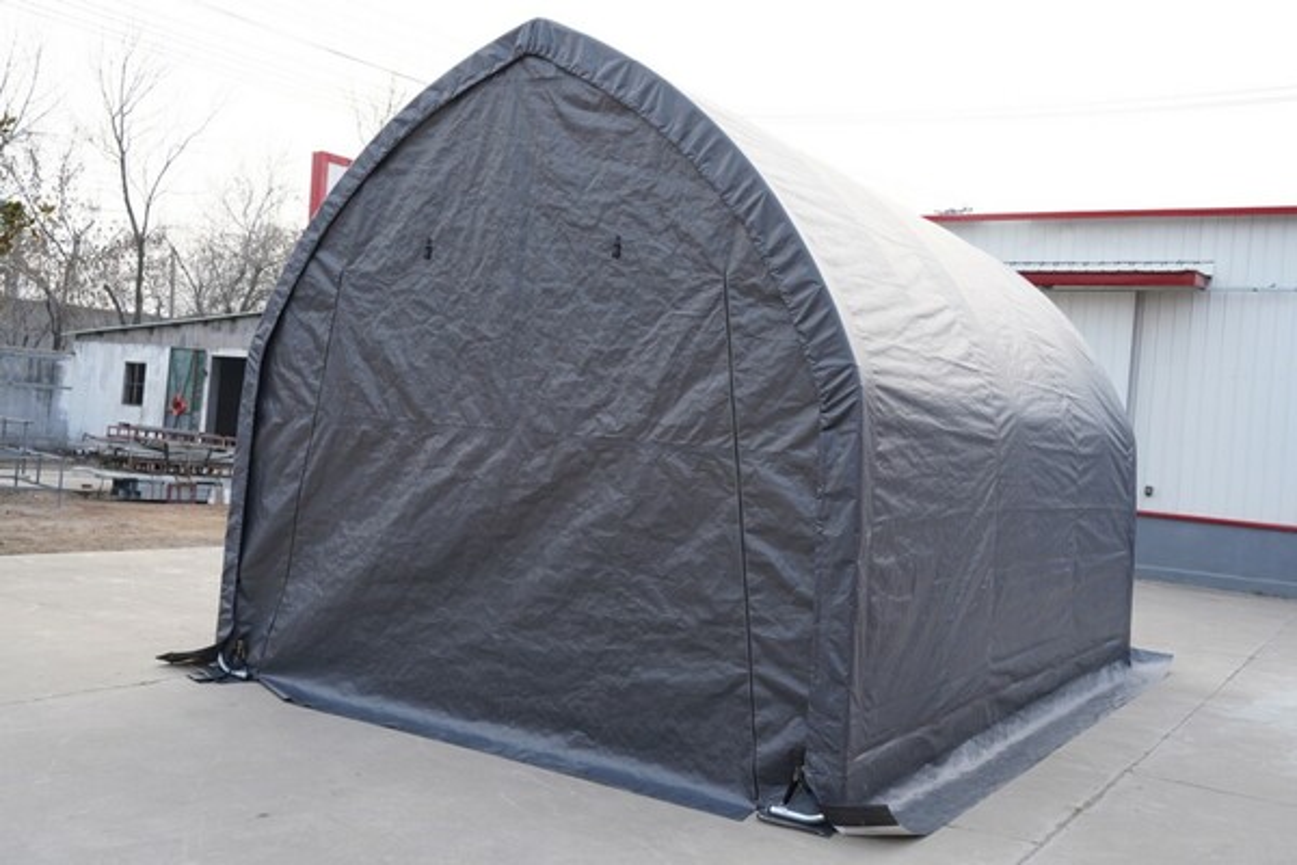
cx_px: 648
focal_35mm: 35
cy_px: 432
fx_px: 1261
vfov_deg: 37.9
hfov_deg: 54.4
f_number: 4.5
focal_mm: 35
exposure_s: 1/60
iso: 250
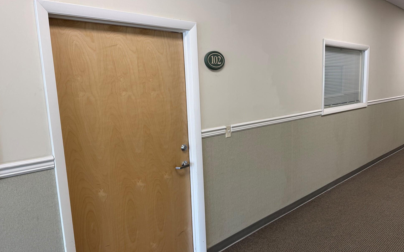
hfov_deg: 68.4
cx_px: 207
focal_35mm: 27
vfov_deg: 46.0
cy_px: 135
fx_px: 297
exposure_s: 1/120
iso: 100
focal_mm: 6.76
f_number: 1.78
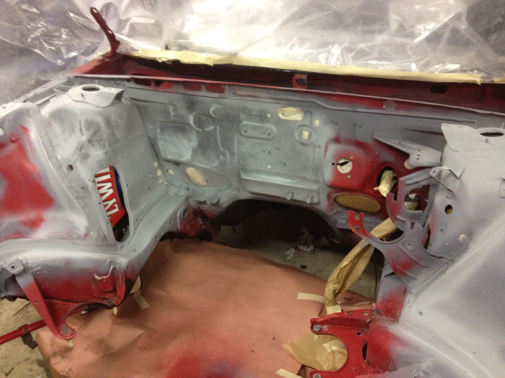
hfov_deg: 52.6
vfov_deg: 40.7
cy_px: 189
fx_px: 511
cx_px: 252
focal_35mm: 35
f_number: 2.4
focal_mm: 4.28
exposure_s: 1/20
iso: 320
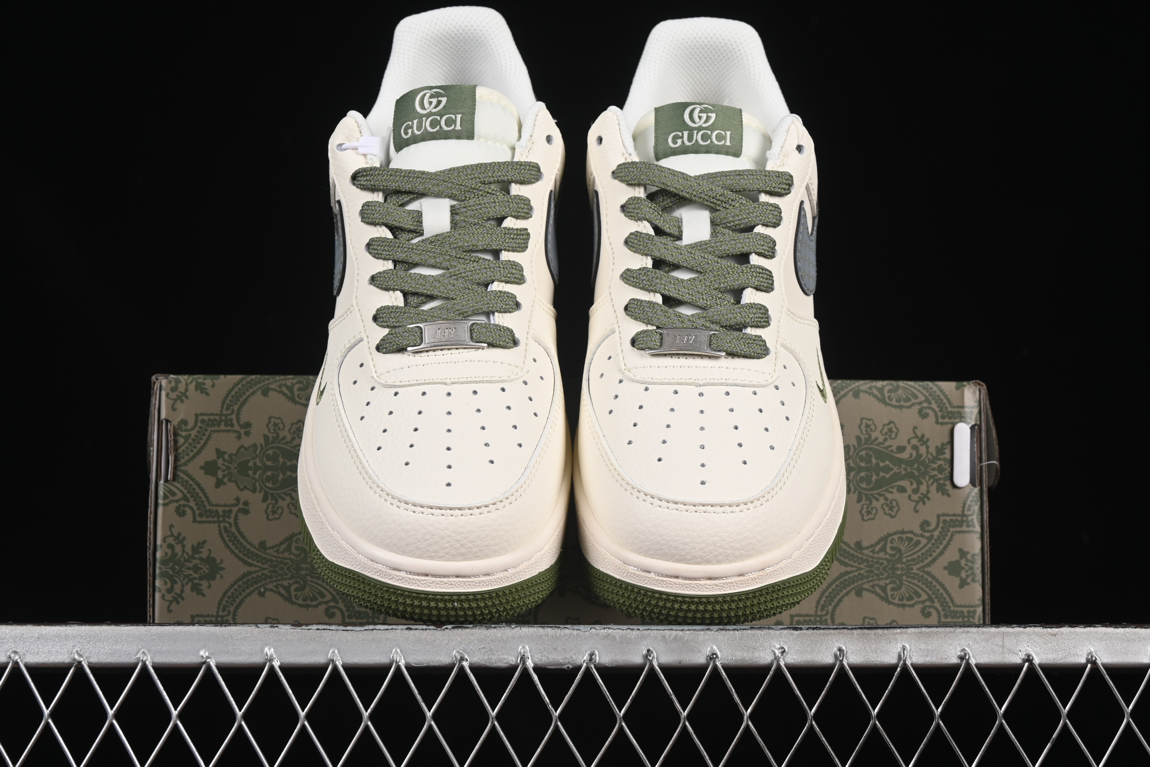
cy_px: 384
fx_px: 2396
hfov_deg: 27.0
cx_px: 575
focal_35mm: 75
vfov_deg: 18.2
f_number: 8
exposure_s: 1/80
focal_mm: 50
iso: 160
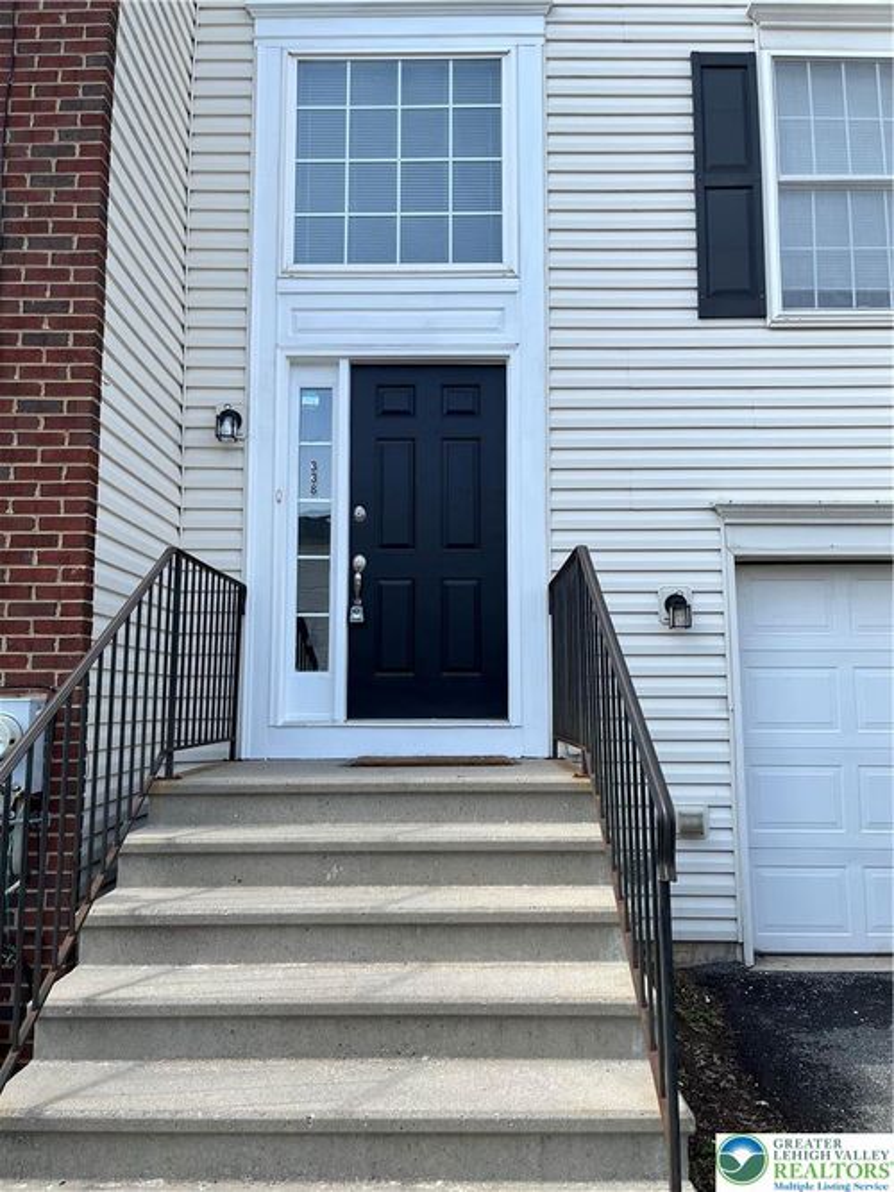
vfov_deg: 67.3
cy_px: 596
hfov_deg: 53.0
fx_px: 896
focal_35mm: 26
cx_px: 447
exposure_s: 1/1458
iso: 50
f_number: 1.6
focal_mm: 5.1
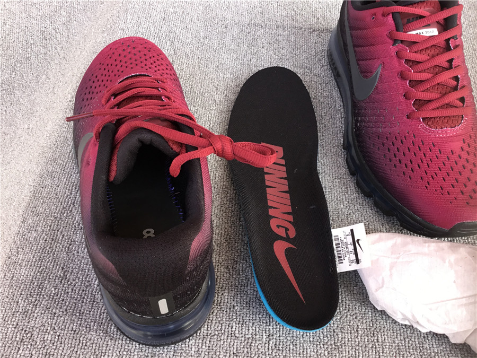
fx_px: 427
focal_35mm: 31
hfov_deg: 58.4
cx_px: 238
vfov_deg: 45.4
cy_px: 179
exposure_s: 1/100
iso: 32
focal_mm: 3.3
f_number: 2.4
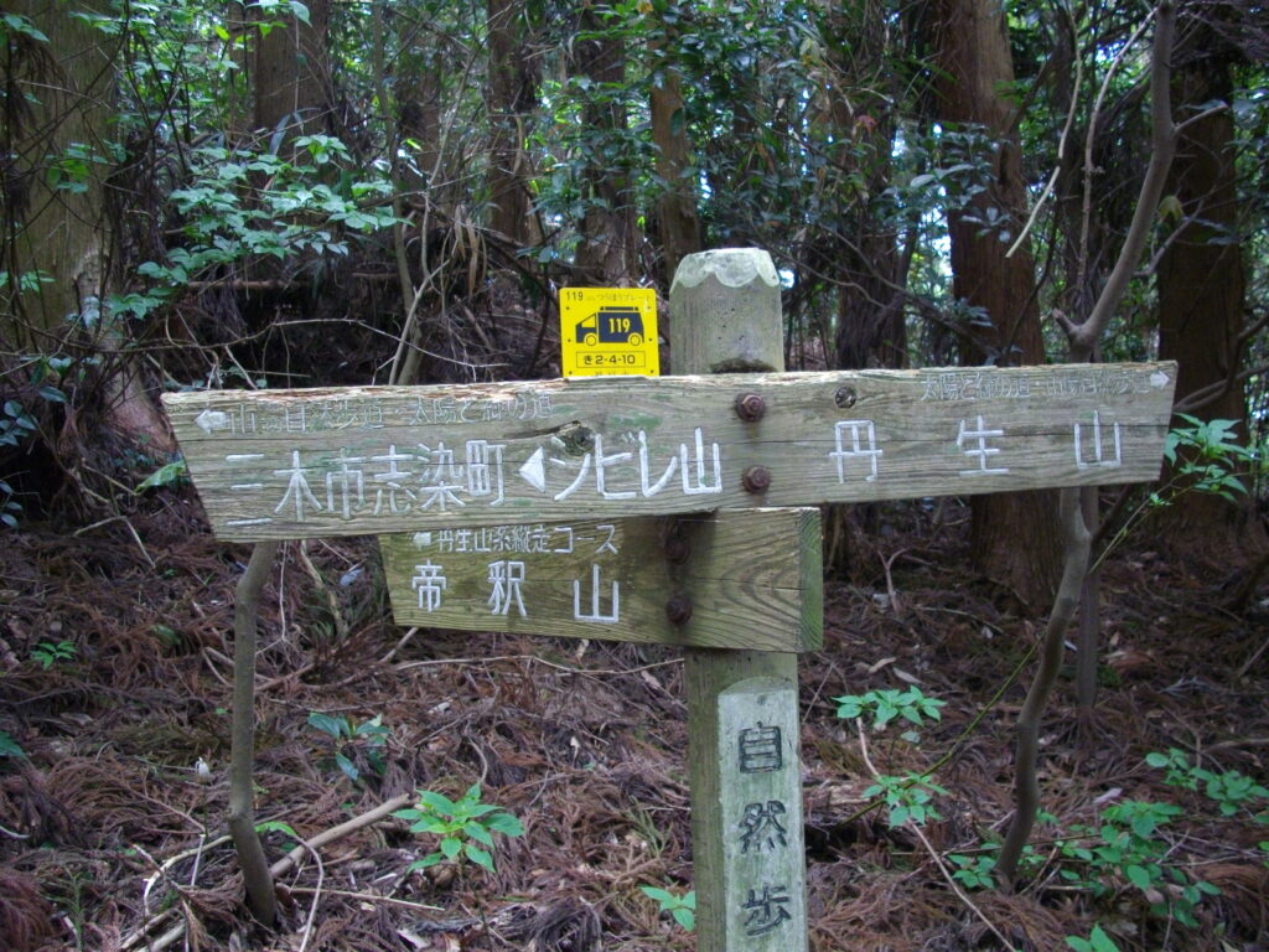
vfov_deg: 38.7
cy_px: 476
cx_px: 634
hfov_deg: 50.1
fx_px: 1356
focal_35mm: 37
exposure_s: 1/50
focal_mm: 6.2
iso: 200
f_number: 2.8
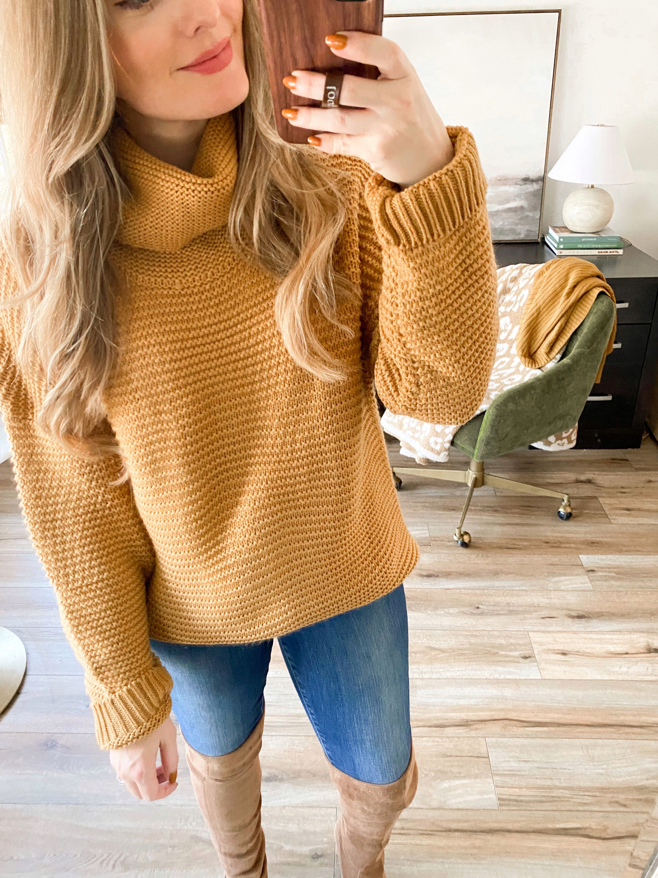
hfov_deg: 53.1
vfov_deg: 67.3
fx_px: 659
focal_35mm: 26
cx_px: 329
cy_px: 439
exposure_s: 1/45
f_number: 1.8
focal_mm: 4.25
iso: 500
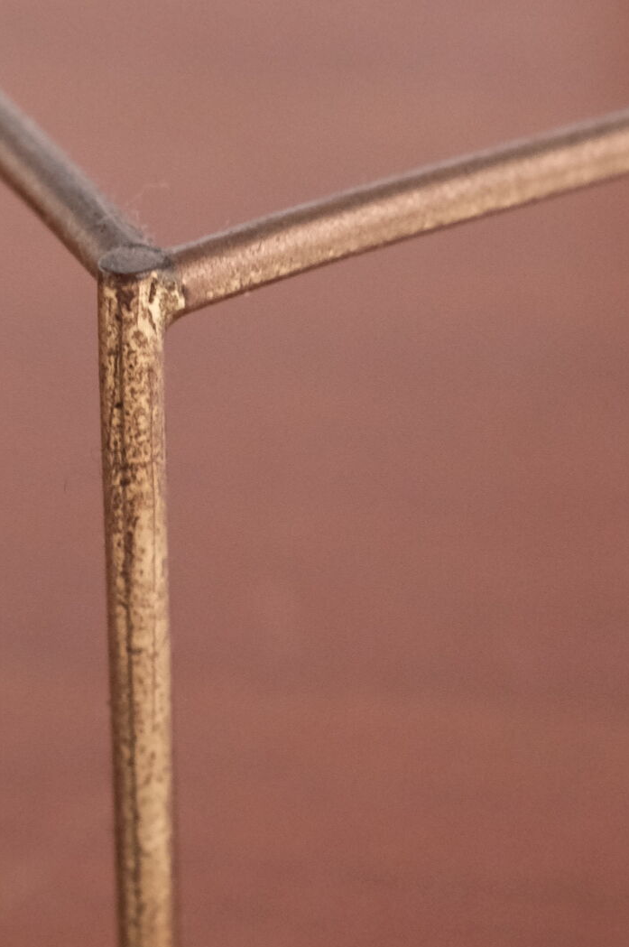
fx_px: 3993
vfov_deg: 13.5
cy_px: 513
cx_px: 395
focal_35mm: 152
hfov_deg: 9.0
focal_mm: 35
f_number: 4
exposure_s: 1/125
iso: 2500
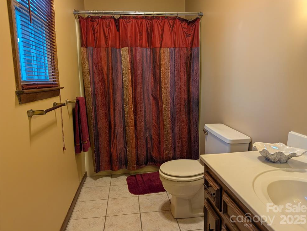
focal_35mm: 25
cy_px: 112
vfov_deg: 55.0
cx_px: 158
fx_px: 222
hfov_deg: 69.3
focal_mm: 6.9
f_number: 1.68
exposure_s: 1/40
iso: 181
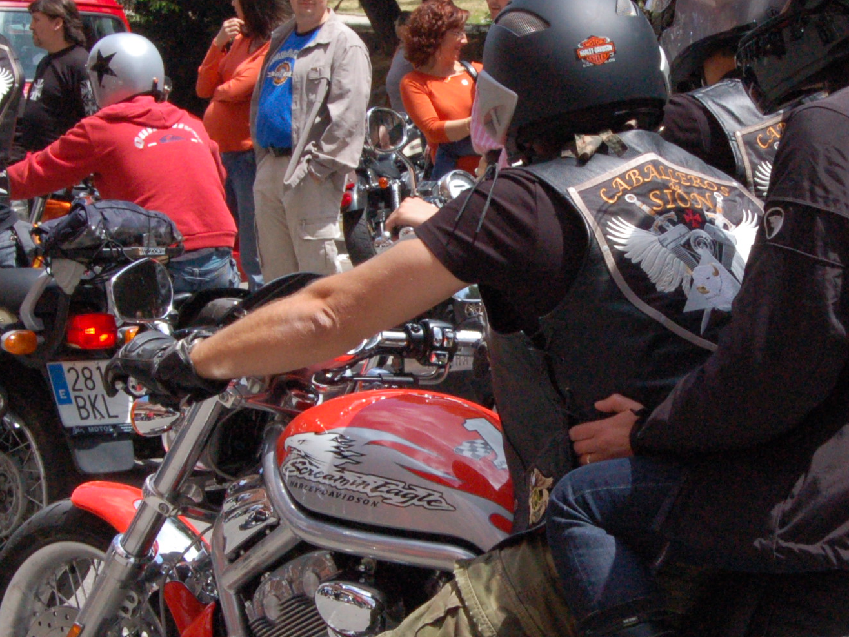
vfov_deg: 14.5
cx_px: 566
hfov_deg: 19.2
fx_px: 2504
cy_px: 321
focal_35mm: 102
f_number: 11
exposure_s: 1/500
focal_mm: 31
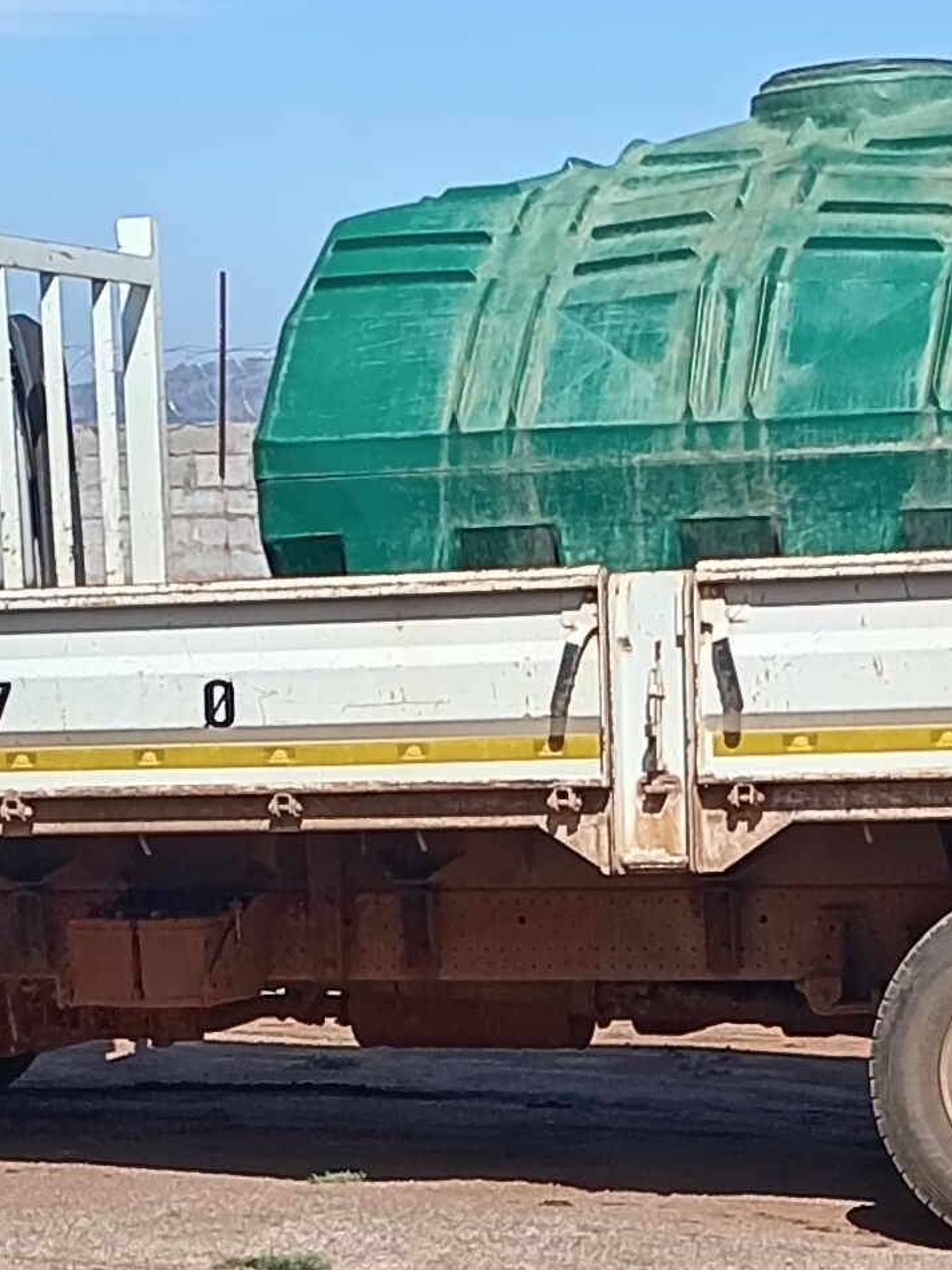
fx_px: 4256
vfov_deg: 16.4
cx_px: 567
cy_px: 1475
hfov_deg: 12.8
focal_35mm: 116
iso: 100
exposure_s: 1/493
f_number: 1.8
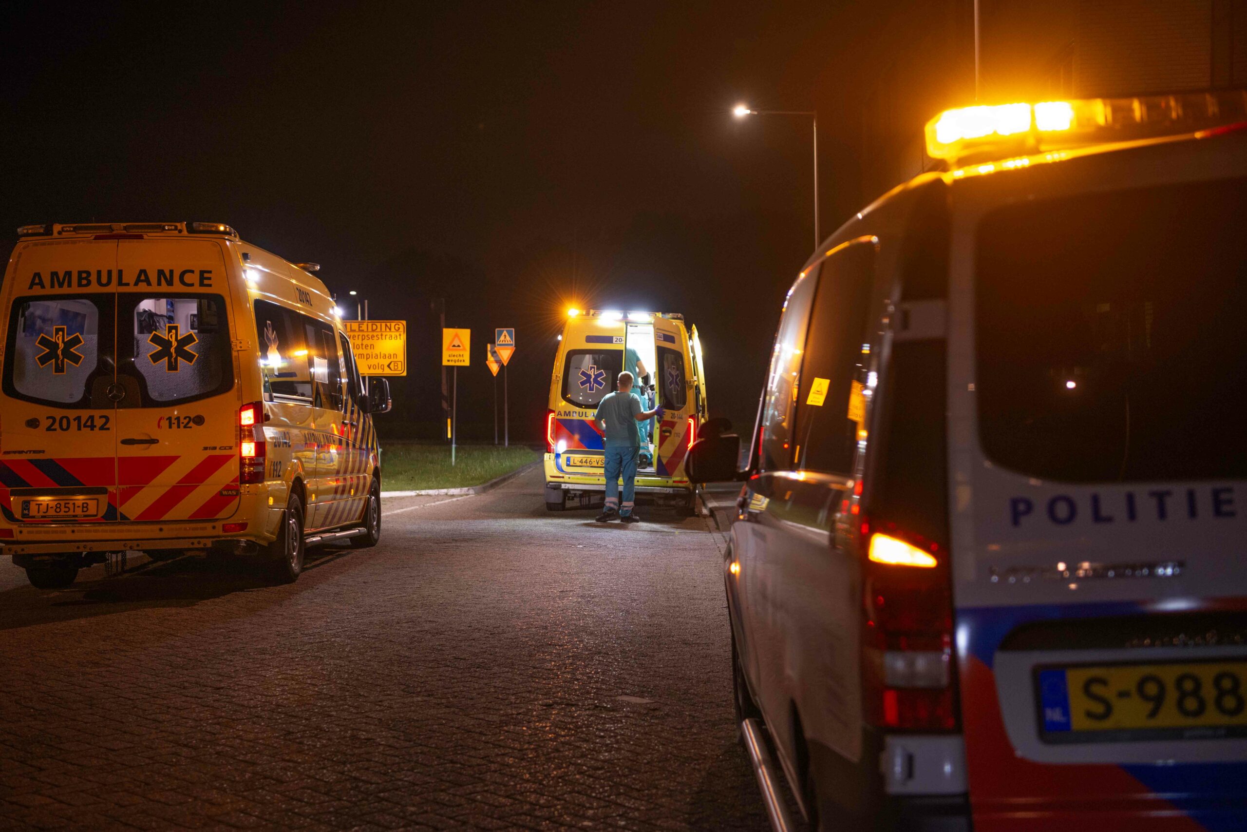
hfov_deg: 39.6
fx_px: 1732
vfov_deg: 27.0
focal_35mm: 50
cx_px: 624
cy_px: 416
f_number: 3.2
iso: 1000
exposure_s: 1/40
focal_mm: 50
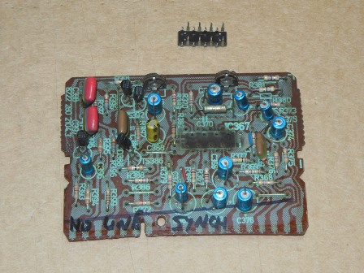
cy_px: 136
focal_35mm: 87
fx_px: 915
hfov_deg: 22.5
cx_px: 182
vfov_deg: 17.0
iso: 125
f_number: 4.6
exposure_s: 1/60
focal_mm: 15.5
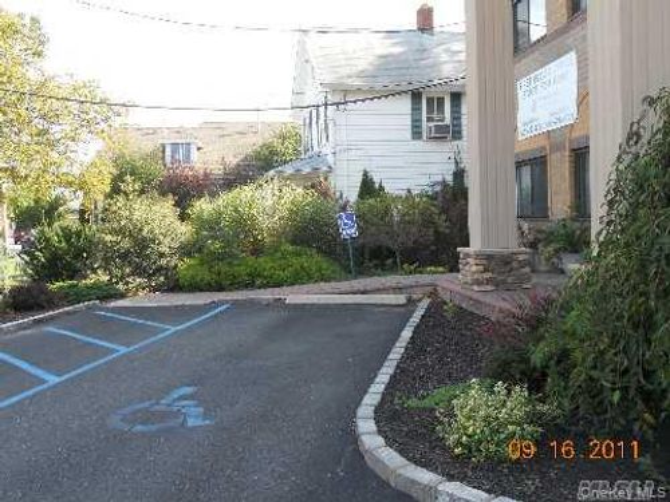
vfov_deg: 44.2
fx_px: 619
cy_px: 251
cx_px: 335
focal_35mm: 32
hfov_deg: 56.8
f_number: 3.5
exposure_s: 1/160
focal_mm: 5.8
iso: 80
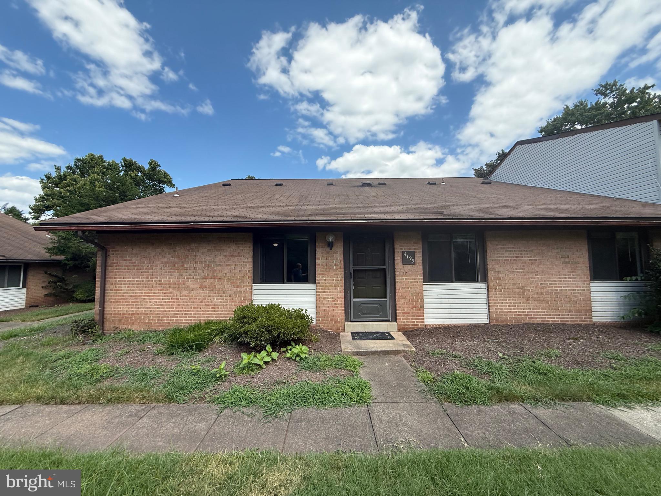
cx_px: 330
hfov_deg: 102.1
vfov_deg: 85.7
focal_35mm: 14
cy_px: 248
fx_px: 267
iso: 64
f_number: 2.2
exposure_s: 1/1189
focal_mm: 2.22
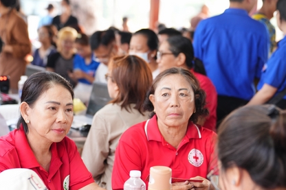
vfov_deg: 15.3
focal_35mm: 89
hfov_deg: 22.9
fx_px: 707
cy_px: 140
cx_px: 148
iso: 640
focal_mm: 57
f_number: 2.8
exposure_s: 1/160
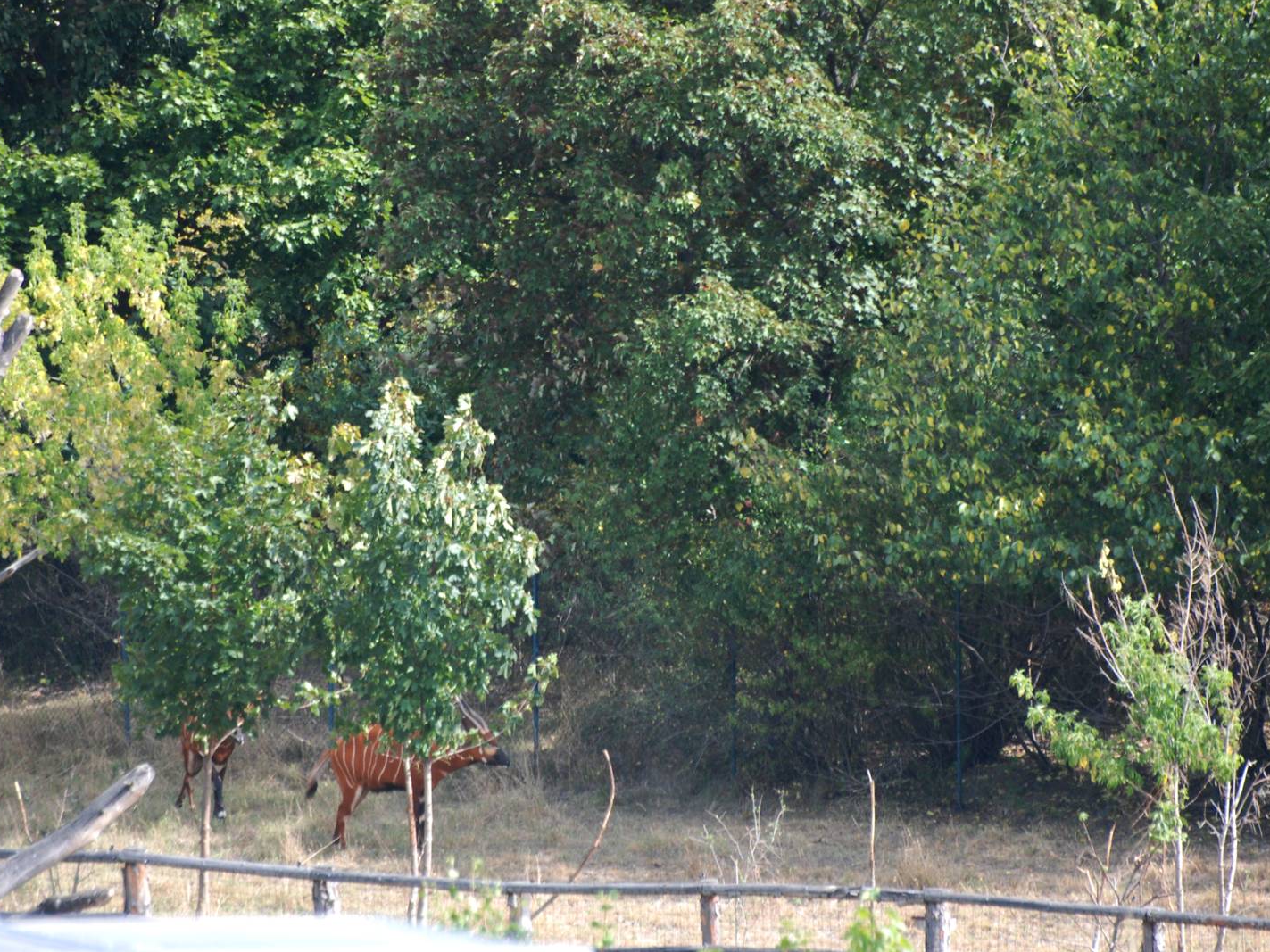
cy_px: 475
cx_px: 646
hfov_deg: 4.1
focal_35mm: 487
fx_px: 17866
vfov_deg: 3.1
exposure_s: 1/250
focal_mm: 300
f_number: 5.6
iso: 400
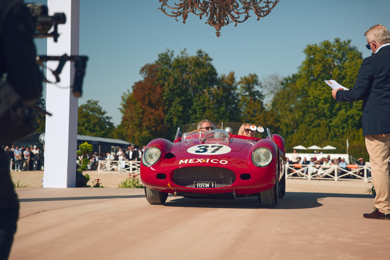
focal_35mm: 70
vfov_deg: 19.5
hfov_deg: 28.8
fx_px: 758
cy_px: 130
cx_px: 195
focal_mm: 70
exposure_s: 1/2000
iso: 100
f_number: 2.8
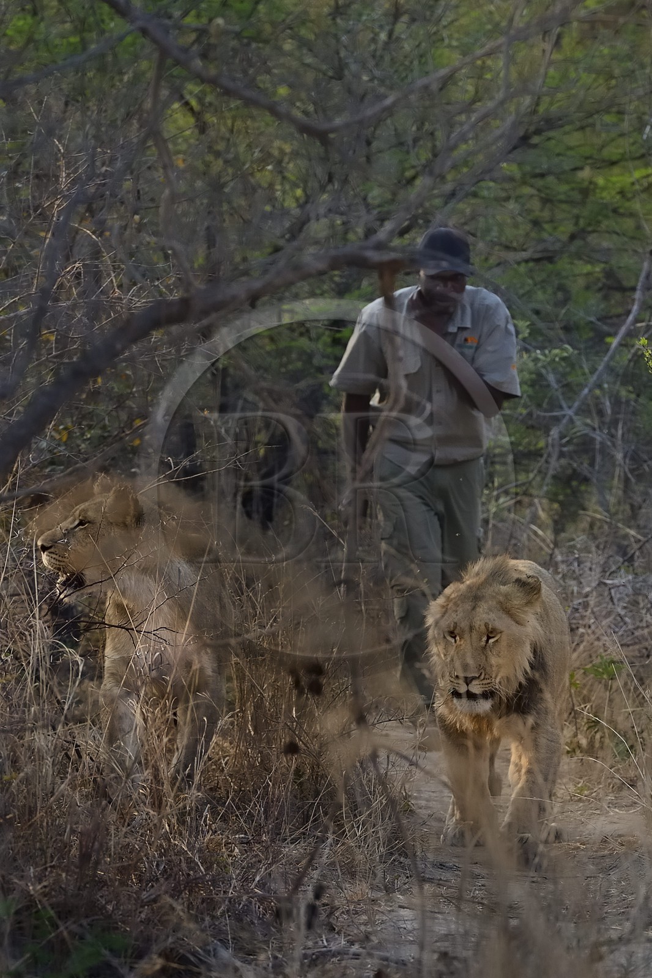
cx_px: 326
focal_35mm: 200
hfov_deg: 6.9
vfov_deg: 10.3
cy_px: 489
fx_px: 5435
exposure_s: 1/400
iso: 400
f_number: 7.1
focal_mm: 200
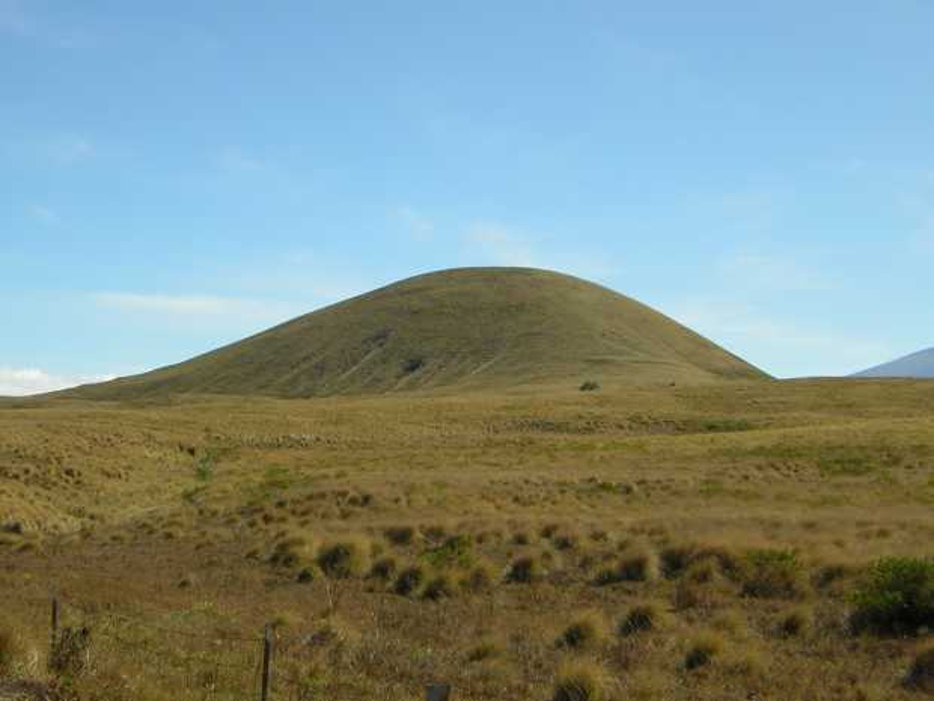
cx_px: 467
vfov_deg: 27.0
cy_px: 350
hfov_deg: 35.5
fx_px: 1457
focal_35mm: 54
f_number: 6.4
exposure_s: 1/265
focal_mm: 7.1
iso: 50
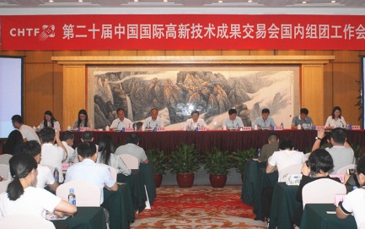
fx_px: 527
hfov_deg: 38.1
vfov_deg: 24.4
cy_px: 117
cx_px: 206
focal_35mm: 53
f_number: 5.6
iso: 800
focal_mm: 30
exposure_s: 1/60
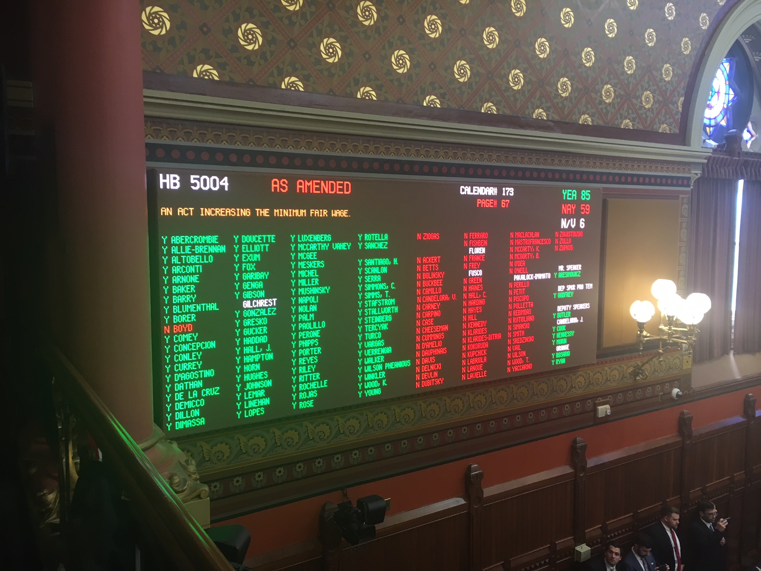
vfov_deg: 48.2
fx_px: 638
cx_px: 380
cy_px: 286
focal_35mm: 29
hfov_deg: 61.7
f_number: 2.2
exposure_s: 1/30
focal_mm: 4.15
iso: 80
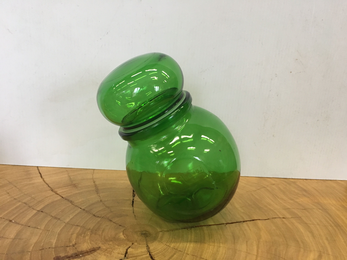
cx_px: 174
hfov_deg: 61.7
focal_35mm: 29
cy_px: 130
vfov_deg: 48.2
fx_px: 291
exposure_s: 1/33
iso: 160
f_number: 2.2
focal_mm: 4.15
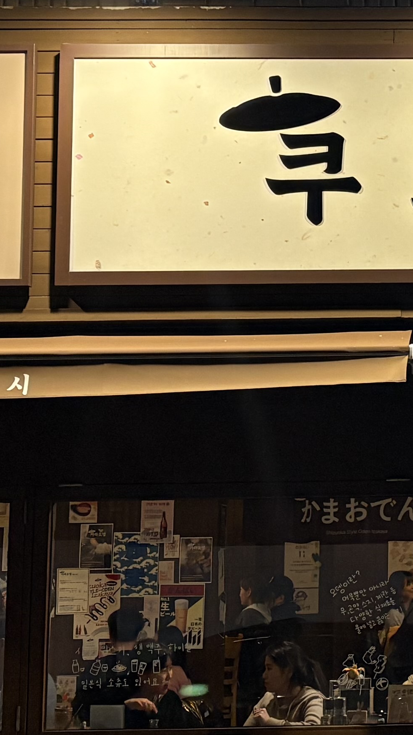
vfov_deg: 22.9
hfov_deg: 12.5
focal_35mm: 93
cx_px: 576
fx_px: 1810
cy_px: 313
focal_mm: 5.96
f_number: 1.6
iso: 320
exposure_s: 1/60
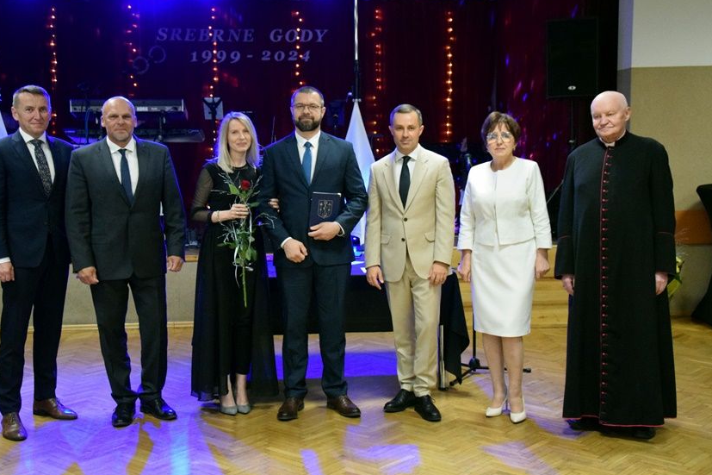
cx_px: 334
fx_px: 969
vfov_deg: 27.5
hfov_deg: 40.3
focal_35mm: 49
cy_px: 222
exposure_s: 1/100
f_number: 4.2
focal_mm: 30
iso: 5600
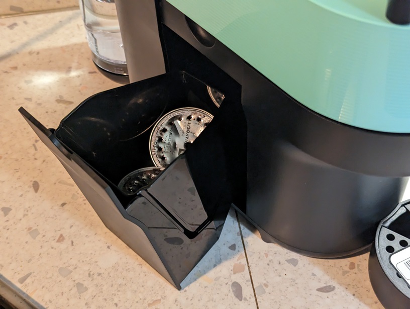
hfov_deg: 39.6
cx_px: 205
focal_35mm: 48
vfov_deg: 30.3
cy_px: 154
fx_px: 569
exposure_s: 1/50
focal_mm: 6.81
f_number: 1.85
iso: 773
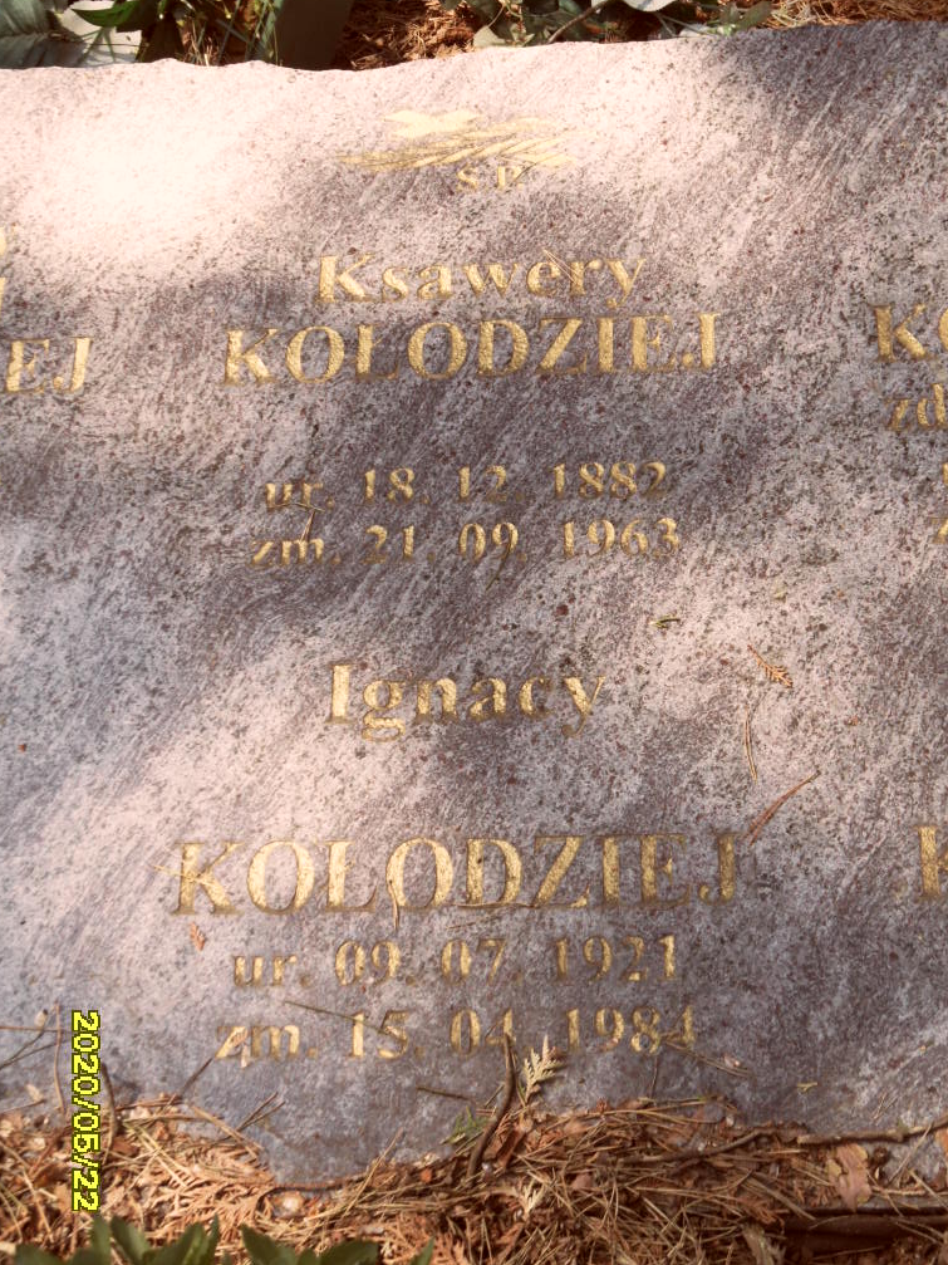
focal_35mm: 61
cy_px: 624
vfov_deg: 31.7
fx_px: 2228
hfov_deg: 24.0
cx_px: 476
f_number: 4
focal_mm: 10.3
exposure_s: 1/125
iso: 100
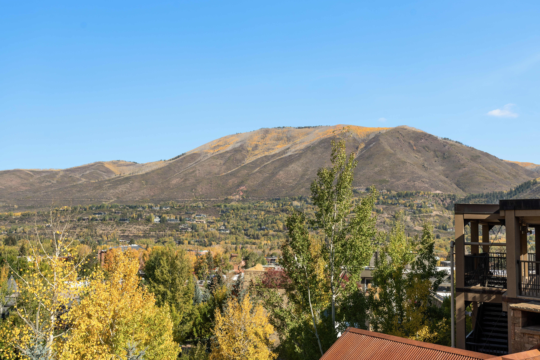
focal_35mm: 35
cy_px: 180
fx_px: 525
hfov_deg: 54.4
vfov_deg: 37.9
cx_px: 270
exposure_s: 1/320
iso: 80
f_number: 7.1
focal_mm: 35
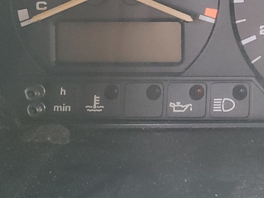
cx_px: 347
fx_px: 656
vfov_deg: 16.5
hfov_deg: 20.7
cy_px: -30
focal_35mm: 86
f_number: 1.5
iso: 107
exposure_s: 1/60.2
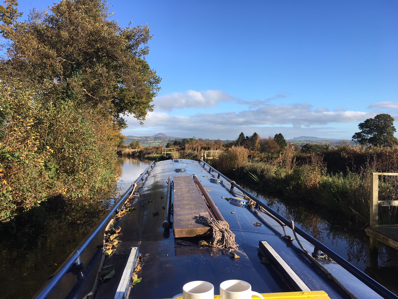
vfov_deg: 48.2
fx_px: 333
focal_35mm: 29
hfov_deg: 61.7
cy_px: 150
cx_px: 199
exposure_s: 1/793
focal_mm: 4.15
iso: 25
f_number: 2.2
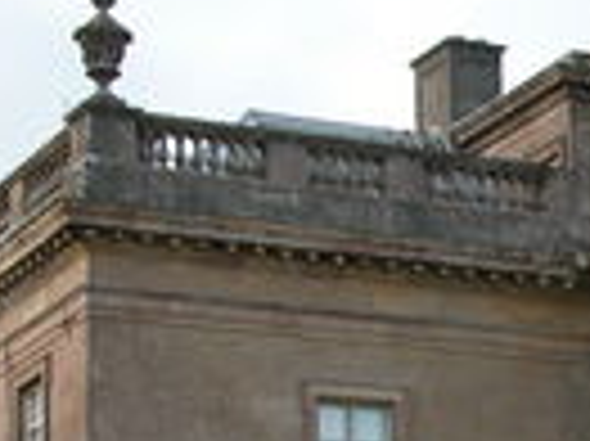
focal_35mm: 189
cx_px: 698
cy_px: 495
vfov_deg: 7.8
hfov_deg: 10.3
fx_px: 3218
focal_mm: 15.7
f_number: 4.5
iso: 100
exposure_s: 1/170
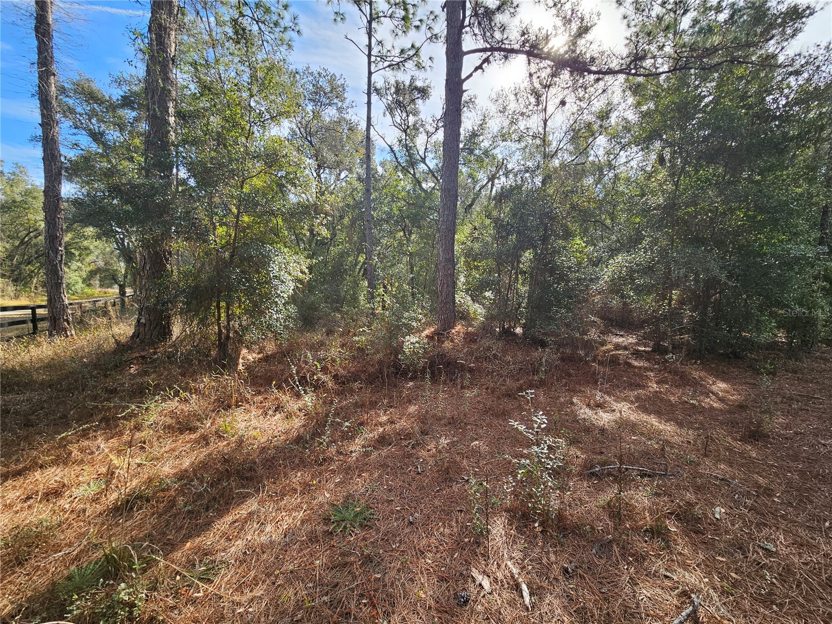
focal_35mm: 13
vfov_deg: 89.9
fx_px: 312
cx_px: 416
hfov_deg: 106.2
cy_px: 312
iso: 50
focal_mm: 2.2
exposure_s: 1/420
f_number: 2.2
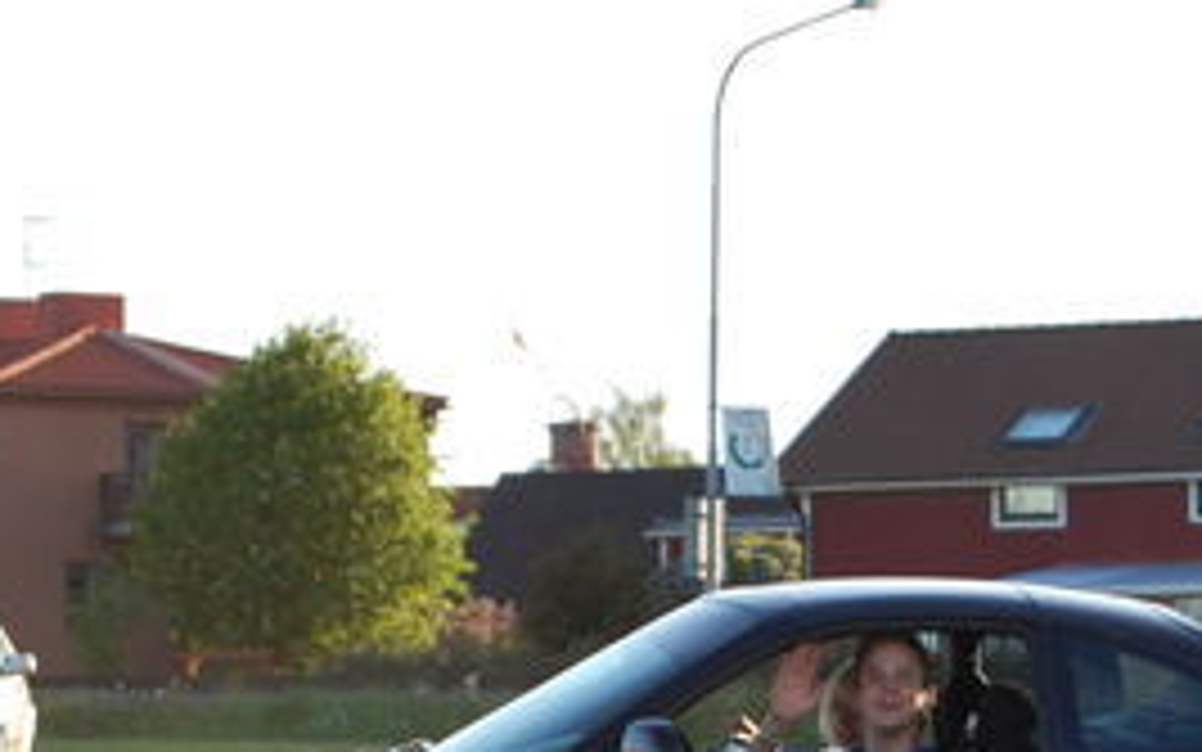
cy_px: 784
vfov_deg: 6.5
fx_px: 6593
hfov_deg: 10.4
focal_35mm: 201
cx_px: 815
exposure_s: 1/500
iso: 400
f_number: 5.6
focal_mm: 55
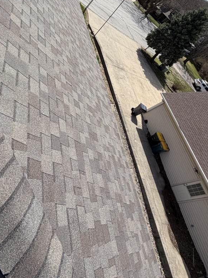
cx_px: 61
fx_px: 184
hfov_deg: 56.8
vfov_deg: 67.5
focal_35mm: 23
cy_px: 59
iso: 25
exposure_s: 1/770
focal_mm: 2.22
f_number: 2.2
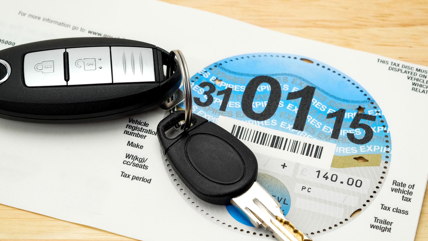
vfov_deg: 12.7
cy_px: 135
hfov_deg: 22.5
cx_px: 215
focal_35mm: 95
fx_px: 1078
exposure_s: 1/18
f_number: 8
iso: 200
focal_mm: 60
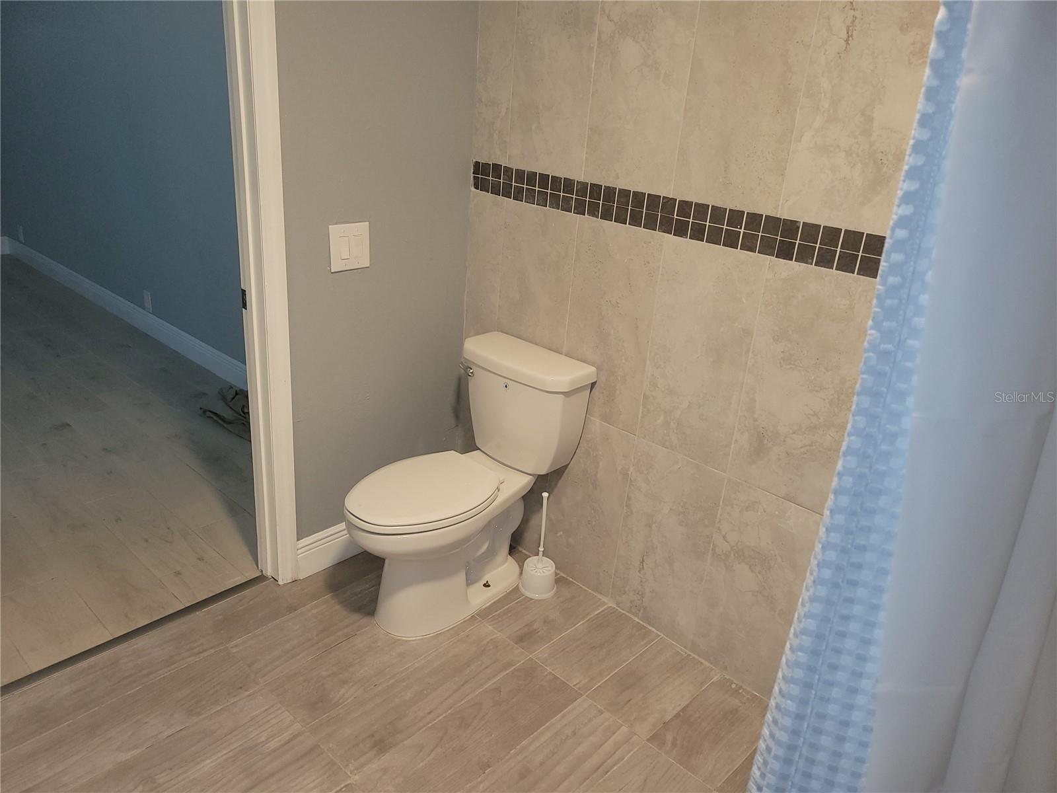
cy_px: 396
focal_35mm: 26
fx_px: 794
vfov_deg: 53.1
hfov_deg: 67.3
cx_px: 528
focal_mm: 5.4
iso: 100
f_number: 1.8
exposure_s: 1/30
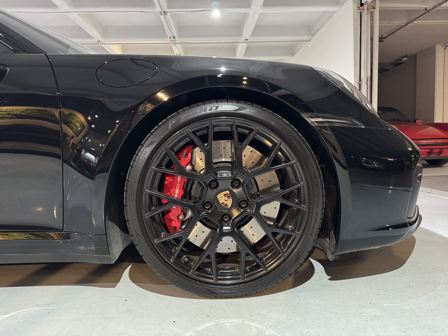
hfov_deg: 71.6
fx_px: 311
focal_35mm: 24
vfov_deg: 56.8
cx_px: 224
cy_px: 168
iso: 800
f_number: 1.78
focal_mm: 6.76
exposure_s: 1/30
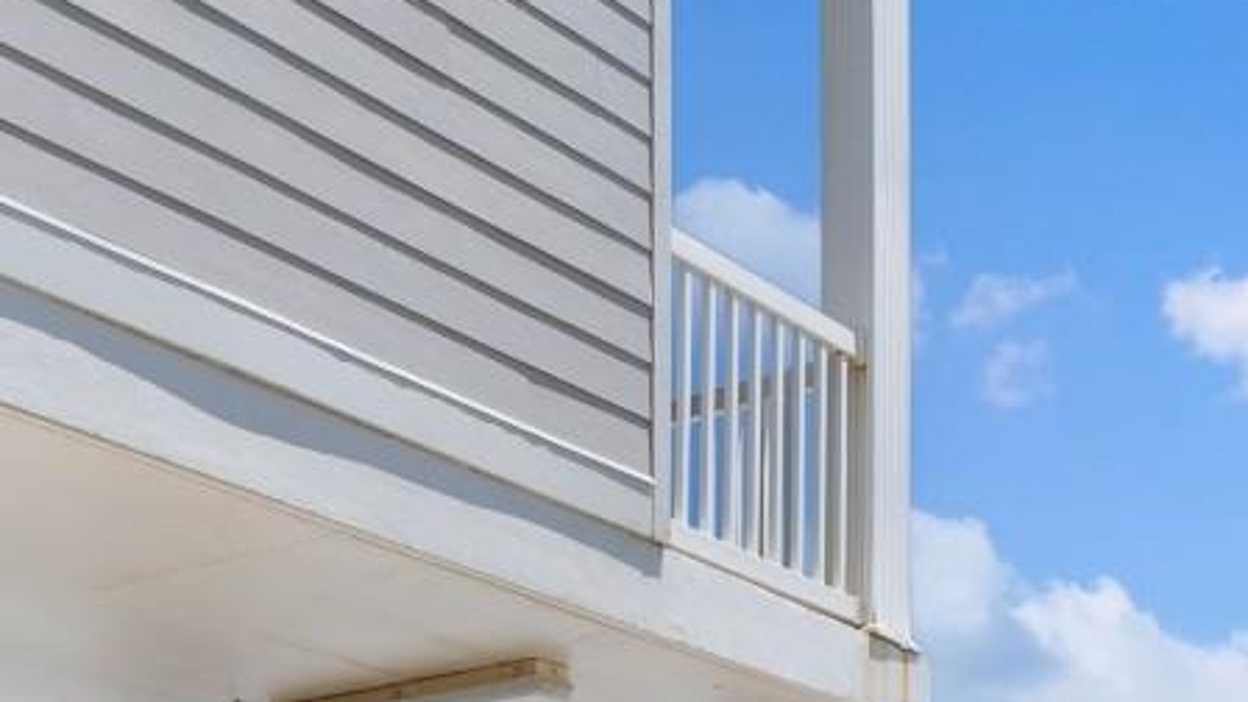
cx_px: 1008
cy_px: 1309
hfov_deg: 28.7
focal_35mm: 72
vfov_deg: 14.5
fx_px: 2383
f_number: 10
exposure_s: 1/400
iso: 100
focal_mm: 13
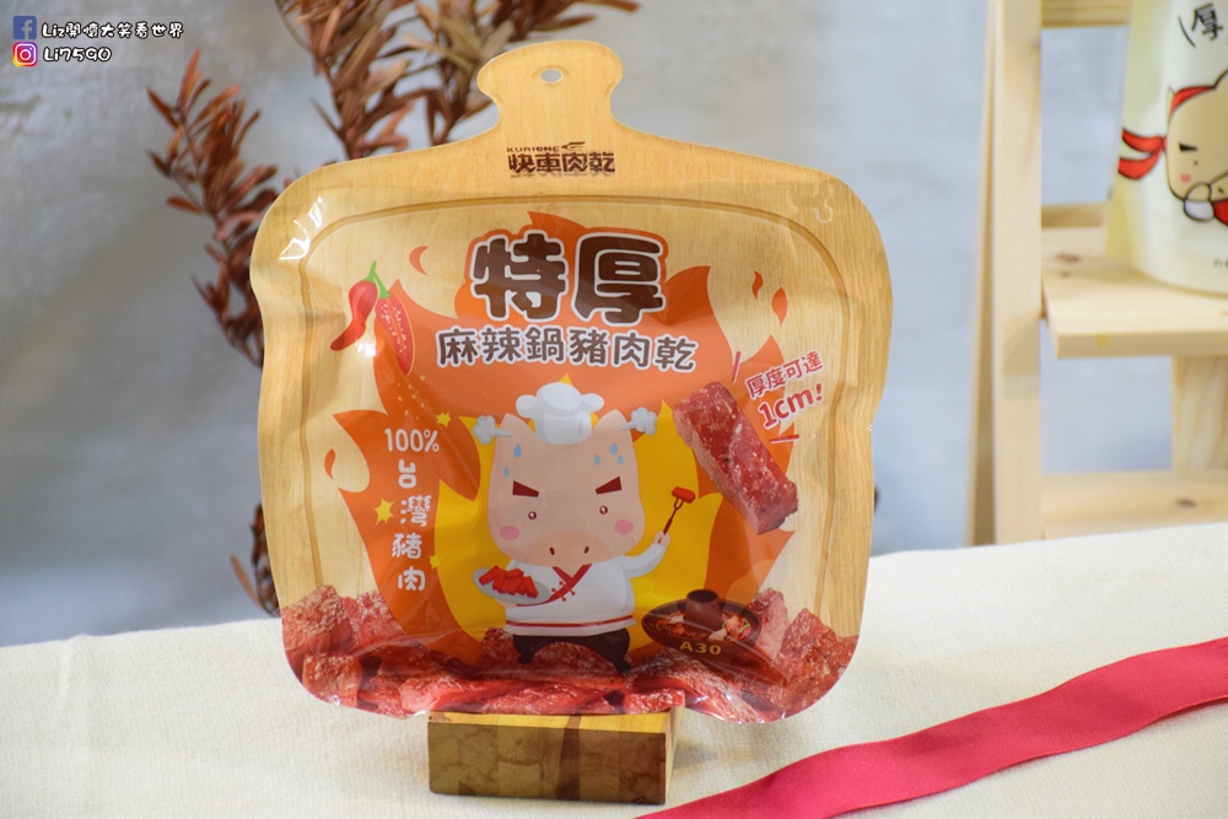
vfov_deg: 10.8
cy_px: 410
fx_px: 4349
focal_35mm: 128
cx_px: 614
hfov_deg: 16.1
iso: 1600
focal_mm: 85
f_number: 5.3
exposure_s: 1/50
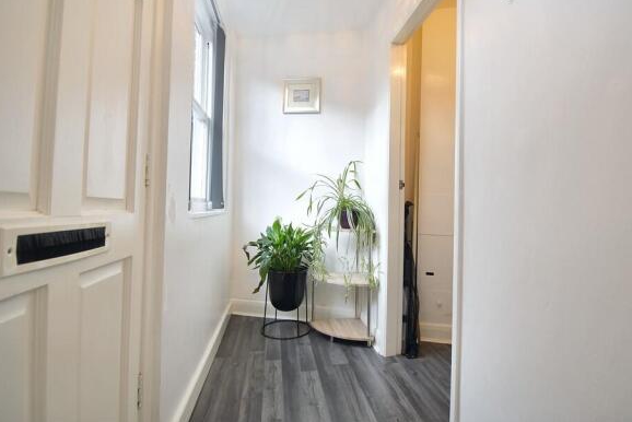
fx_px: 299
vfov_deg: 70.5
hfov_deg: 93.1
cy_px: 200
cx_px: 334
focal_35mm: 17
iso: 100
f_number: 4.5
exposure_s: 1/15
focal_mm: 10
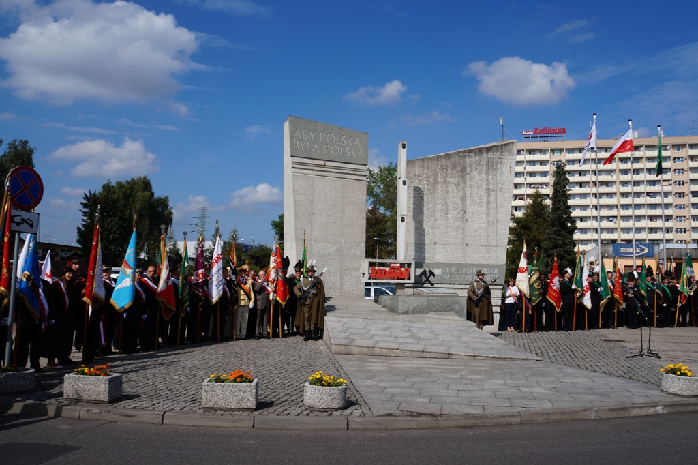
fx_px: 581
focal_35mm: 30
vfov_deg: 43.6
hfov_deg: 61.9
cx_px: 349
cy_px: 232
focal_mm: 20
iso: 100
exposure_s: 1/160
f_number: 16
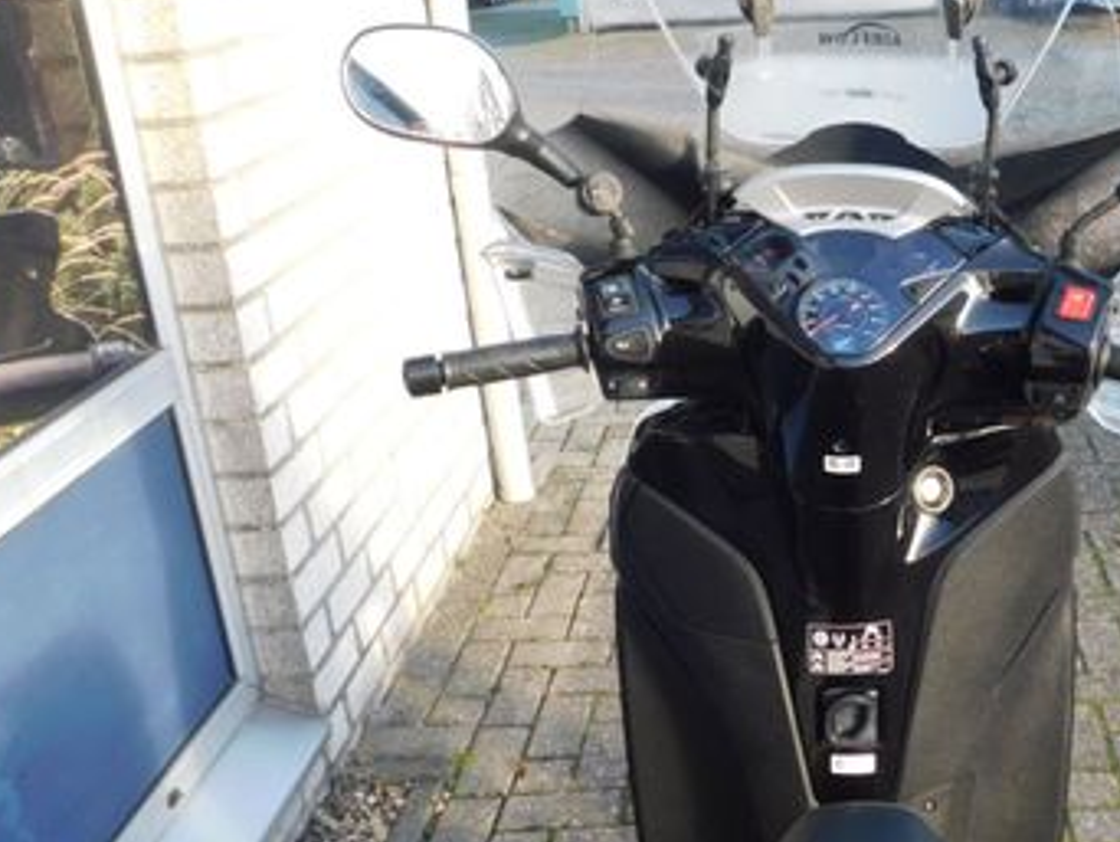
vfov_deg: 33.6
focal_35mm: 43
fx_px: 1392
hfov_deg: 42.4
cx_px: 845
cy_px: 426
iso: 125
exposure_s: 1/125
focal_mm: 4
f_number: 3
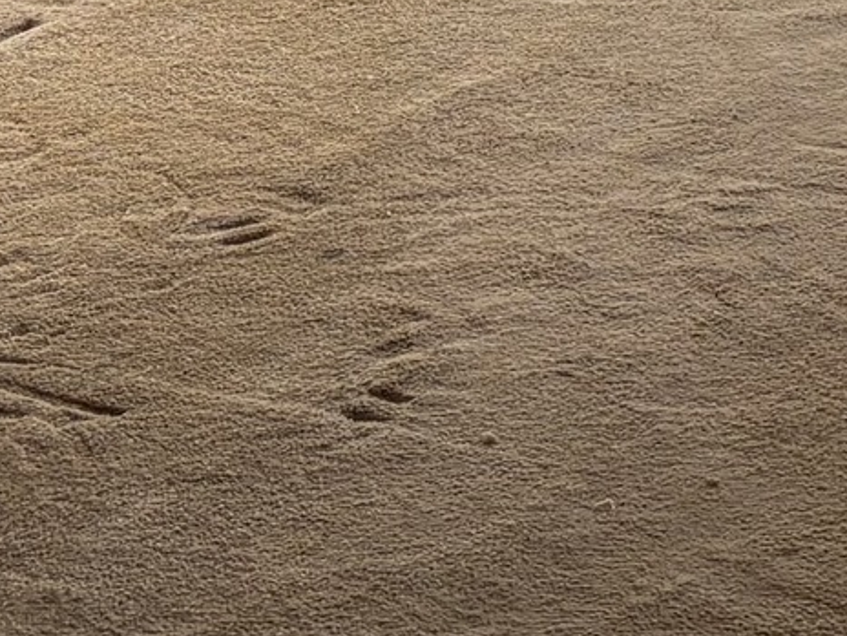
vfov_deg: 7.7
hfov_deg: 11.1
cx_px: 1239
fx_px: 4209
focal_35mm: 172
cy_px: -1131
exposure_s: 1/294
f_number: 1.6
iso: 64
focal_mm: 5.96
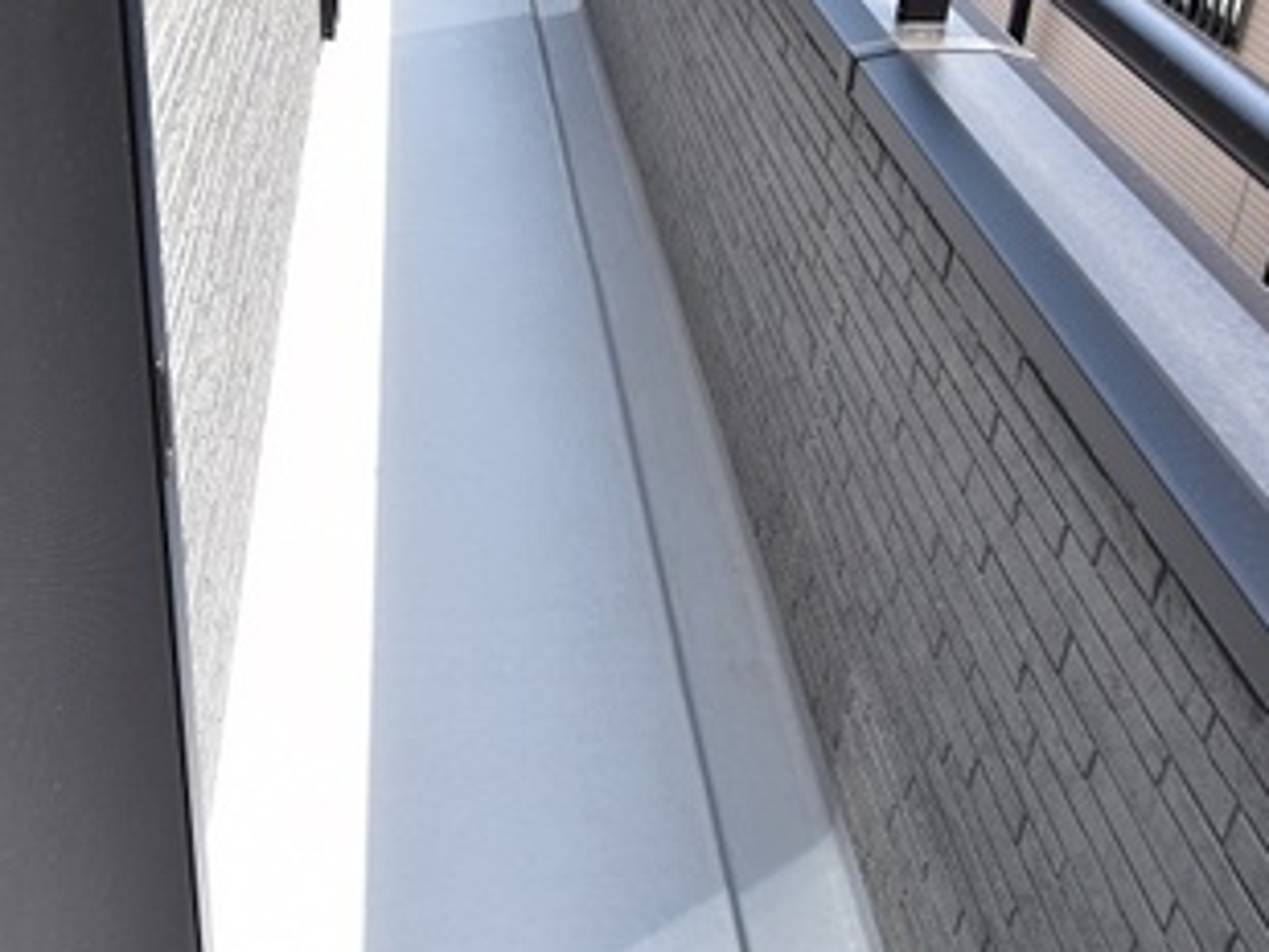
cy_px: -4
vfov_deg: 36.5
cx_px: 485
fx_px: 1284
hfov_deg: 52.1
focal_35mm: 35
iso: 160
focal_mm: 10
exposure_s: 1/200
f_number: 5.6
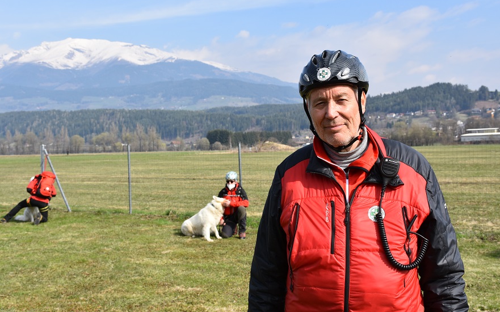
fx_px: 681
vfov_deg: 25.8
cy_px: 146
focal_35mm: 50
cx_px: 251
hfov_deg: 40.3
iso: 250
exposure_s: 1/400
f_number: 10
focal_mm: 32
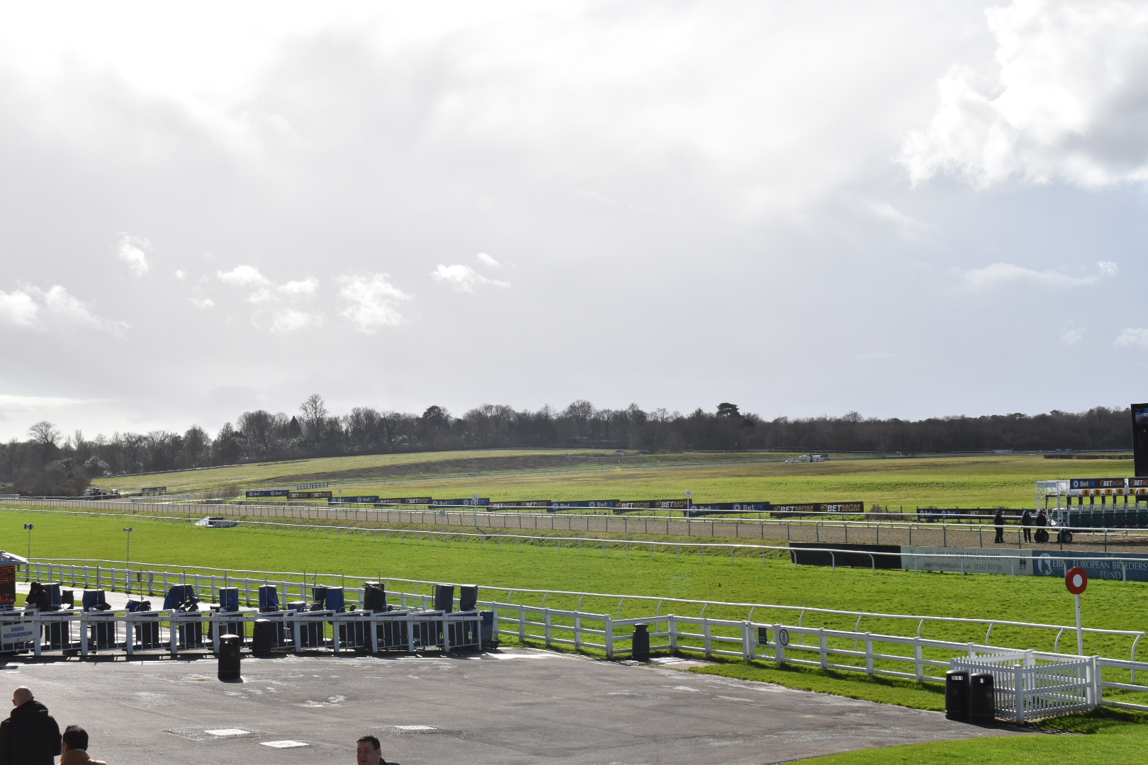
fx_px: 1626
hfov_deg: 38.9
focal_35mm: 51
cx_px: 574
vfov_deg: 26.5
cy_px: 382
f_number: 11
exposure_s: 1/500
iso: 200
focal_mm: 34
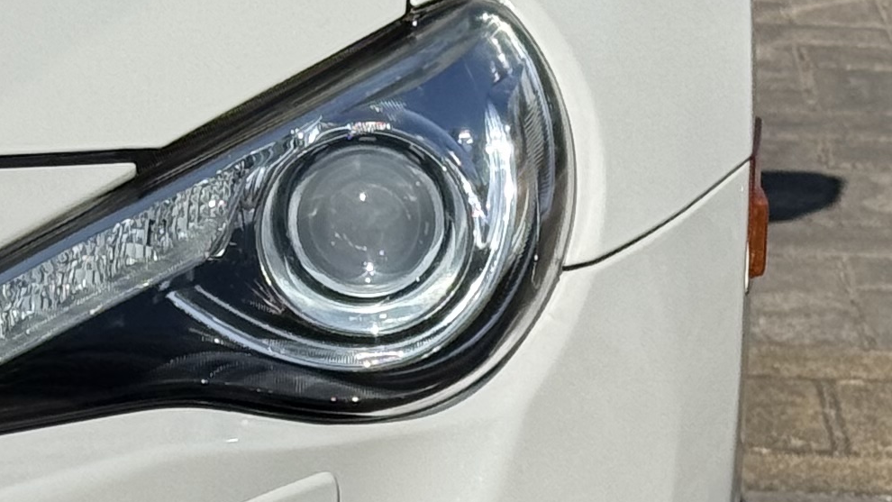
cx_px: 187
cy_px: 89
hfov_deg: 10.1
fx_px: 5038
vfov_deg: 5.7
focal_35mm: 213
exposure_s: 1/9901
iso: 80
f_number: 1.78
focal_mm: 6.76
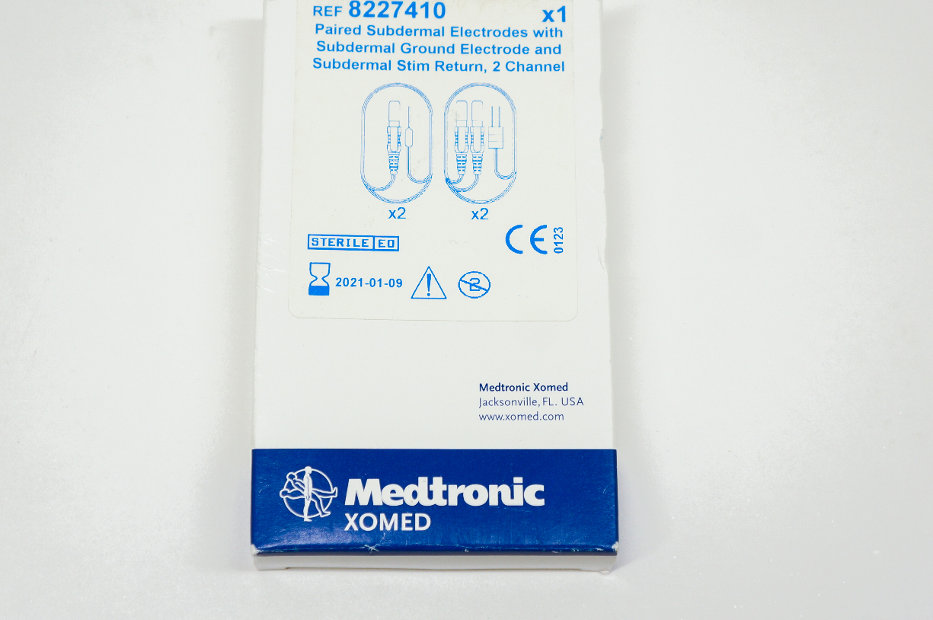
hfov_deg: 31.1
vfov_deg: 21.0
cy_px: 276
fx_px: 1674
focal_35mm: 65
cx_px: 462
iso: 200
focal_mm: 33
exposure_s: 1/200
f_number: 4.5
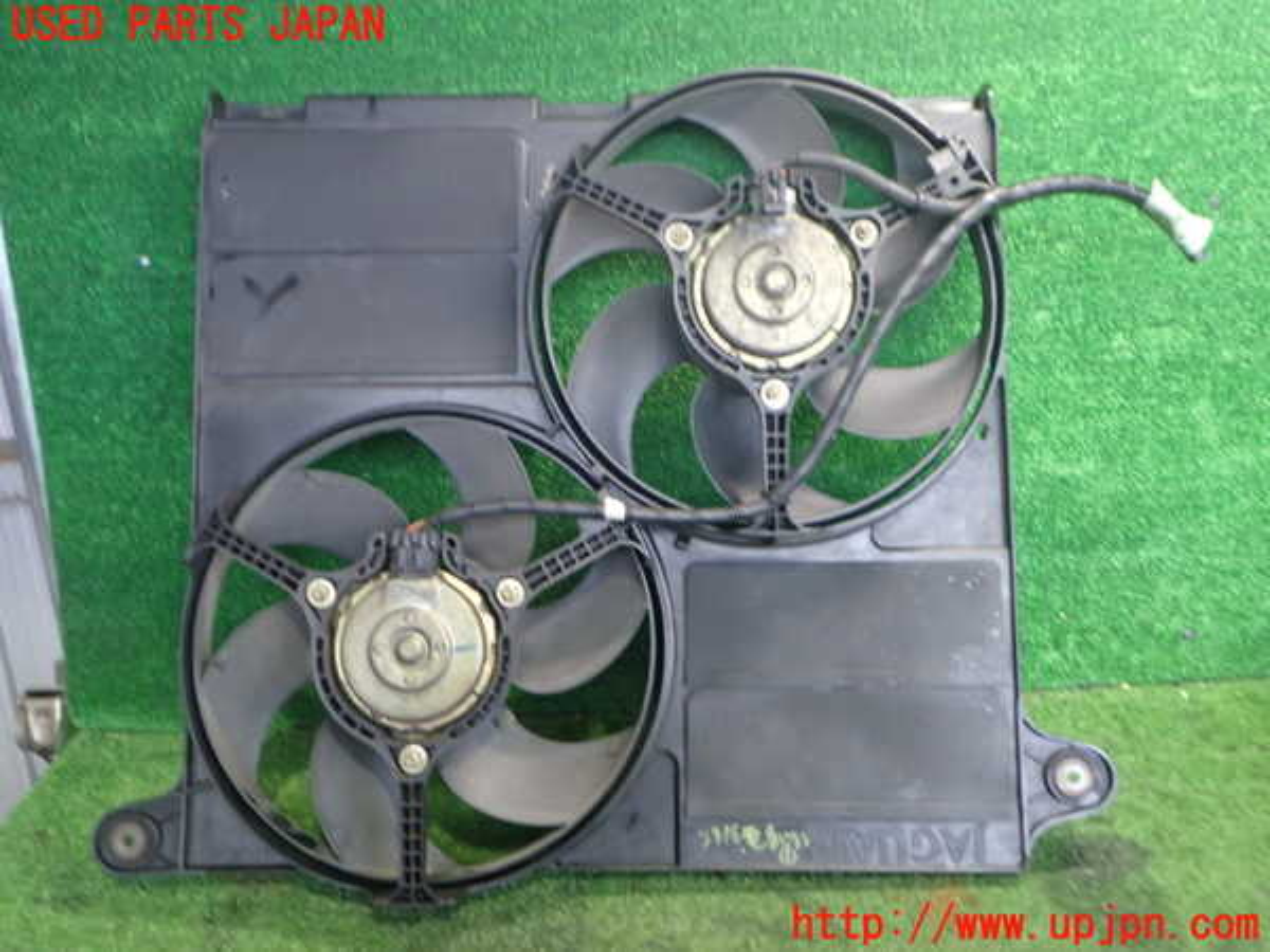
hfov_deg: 60.0
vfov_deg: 46.8
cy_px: 476
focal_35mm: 30
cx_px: 635
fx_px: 1101
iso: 500
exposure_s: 1/30
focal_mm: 5.4
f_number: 2.3
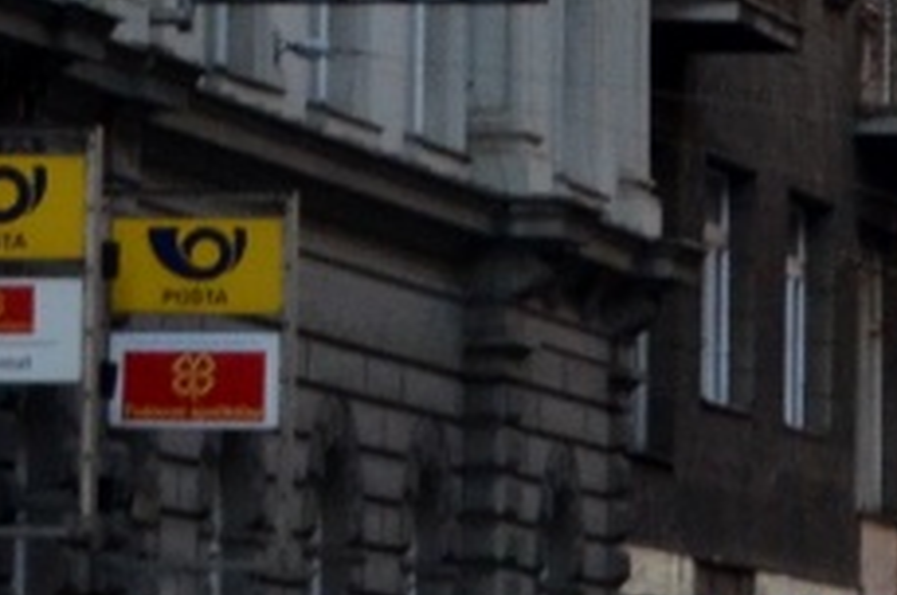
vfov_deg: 2.8
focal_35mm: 482
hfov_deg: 4.2
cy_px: 92
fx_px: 11993
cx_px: 1645
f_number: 9
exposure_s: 1/320
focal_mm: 46
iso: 1250
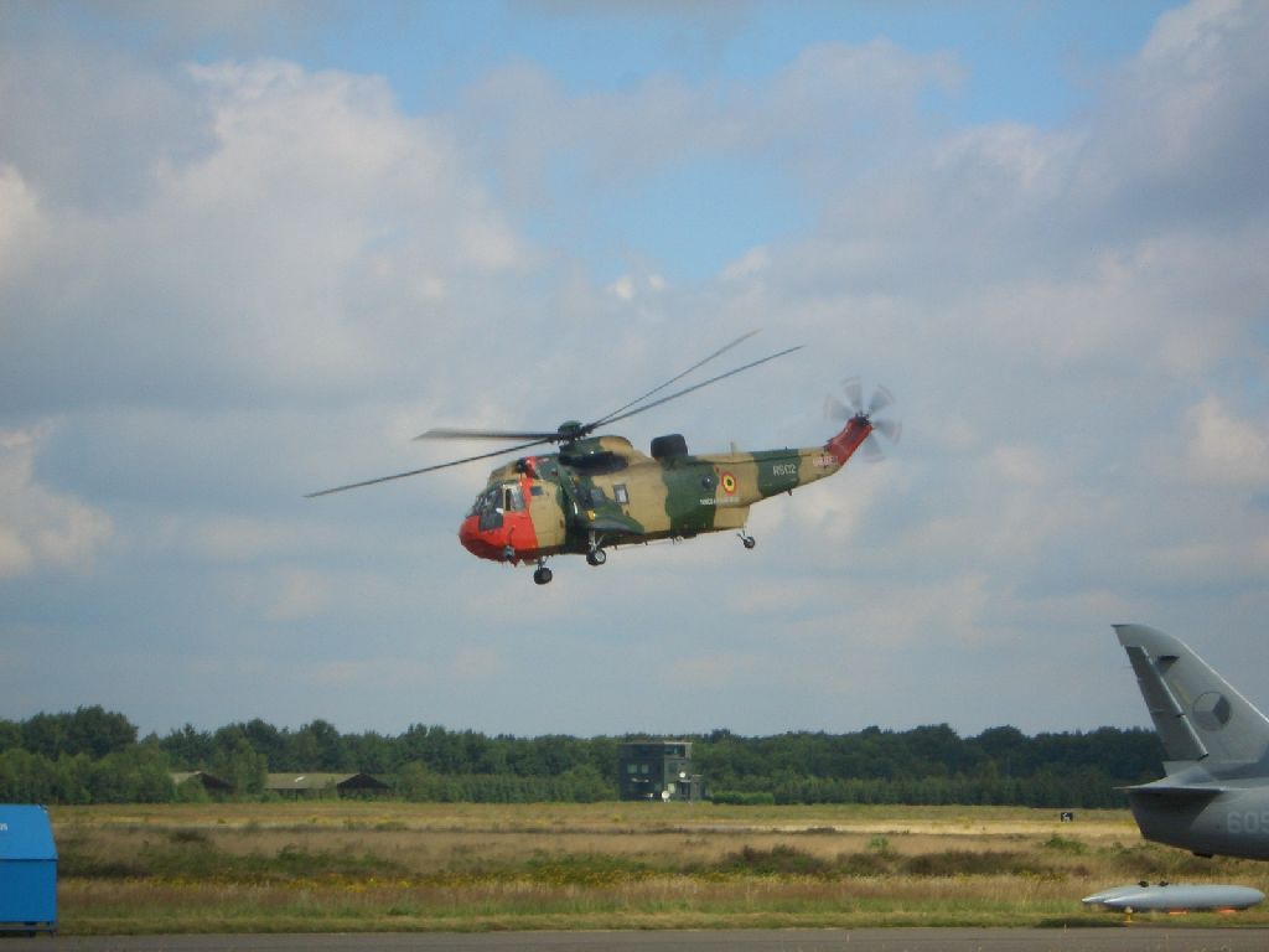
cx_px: 634
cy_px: 476
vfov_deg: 14.1
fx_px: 3849
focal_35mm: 105
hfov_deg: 18.7
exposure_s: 1/200
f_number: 7.7
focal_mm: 17.4
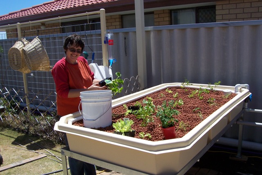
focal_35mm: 34
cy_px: 88
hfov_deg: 55.8
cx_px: 131
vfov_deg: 38.9
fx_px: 247
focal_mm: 5.6
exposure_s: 1/500
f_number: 5.6
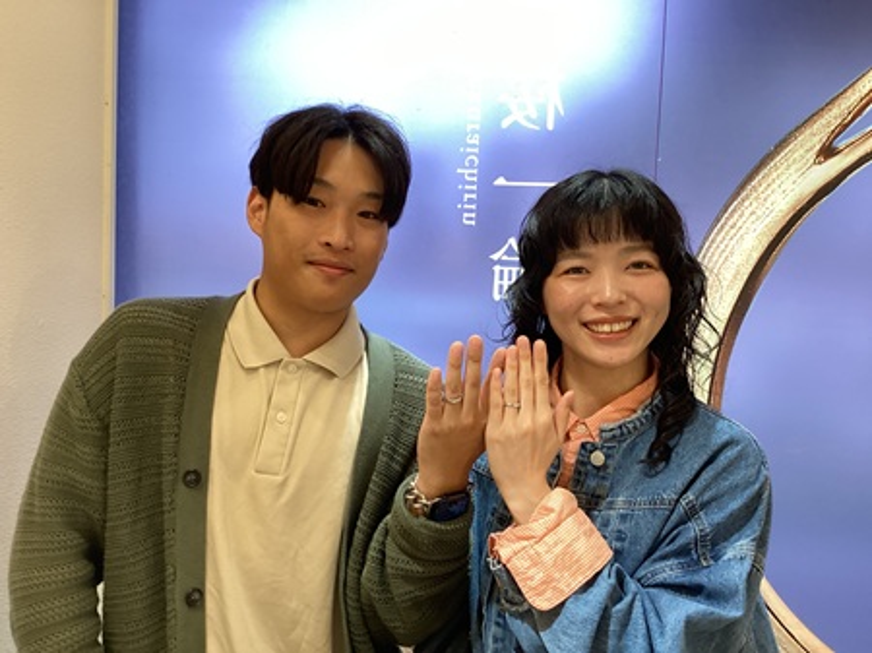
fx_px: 780
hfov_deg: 58.4
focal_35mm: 31
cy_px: 326
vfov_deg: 45.4
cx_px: 436
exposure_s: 1/60
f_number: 2.4
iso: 125
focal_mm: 3.3
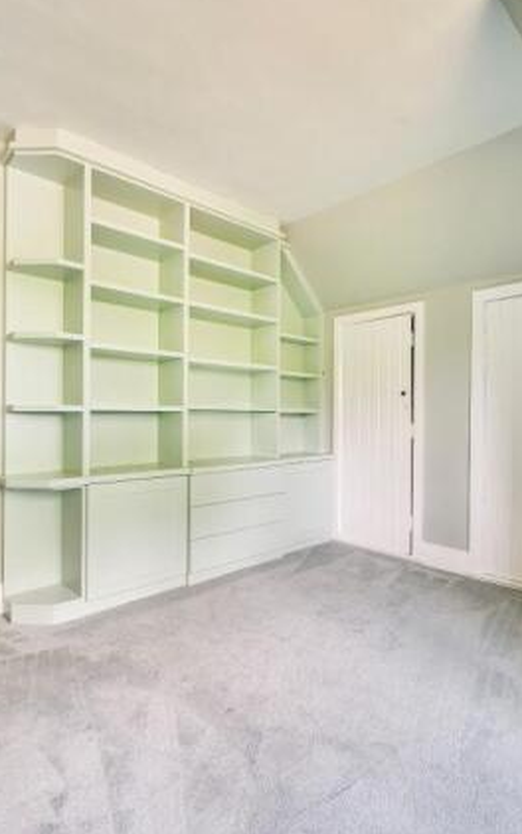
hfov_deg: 62.3
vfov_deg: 88.0
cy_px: 418
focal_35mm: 19
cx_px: 258
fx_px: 432
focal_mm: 12
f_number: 8
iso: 100
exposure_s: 1/3
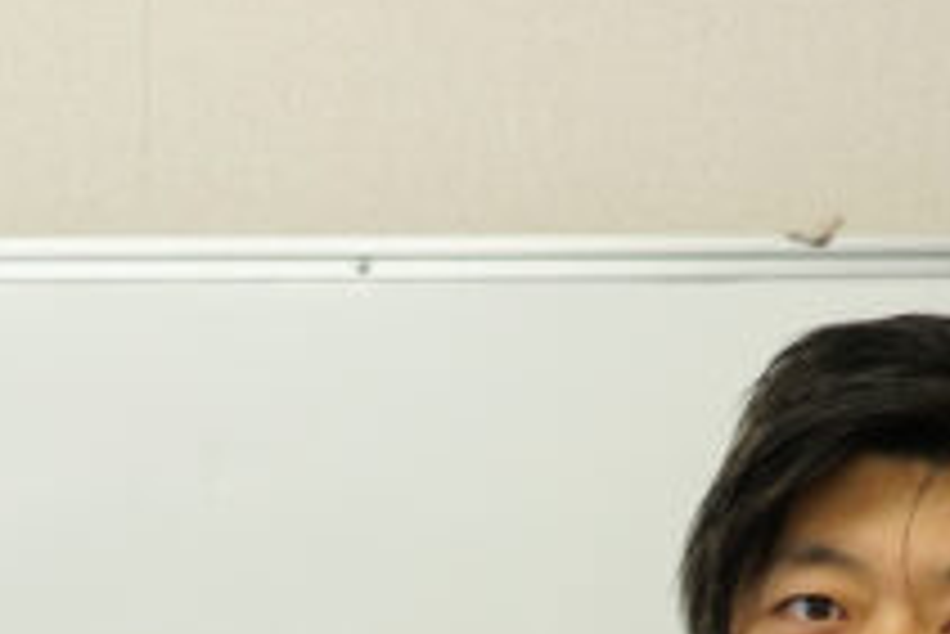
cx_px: 90
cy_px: 1099
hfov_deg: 8.7
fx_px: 6205
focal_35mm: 235
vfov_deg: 5.8
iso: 400
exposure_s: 1/80
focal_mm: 62
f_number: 5
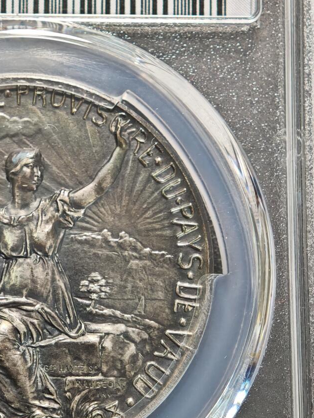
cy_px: 162
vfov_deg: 15.4
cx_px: 22
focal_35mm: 128
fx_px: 1548
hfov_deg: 11.5
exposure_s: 1/108
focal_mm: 9
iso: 400
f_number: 2
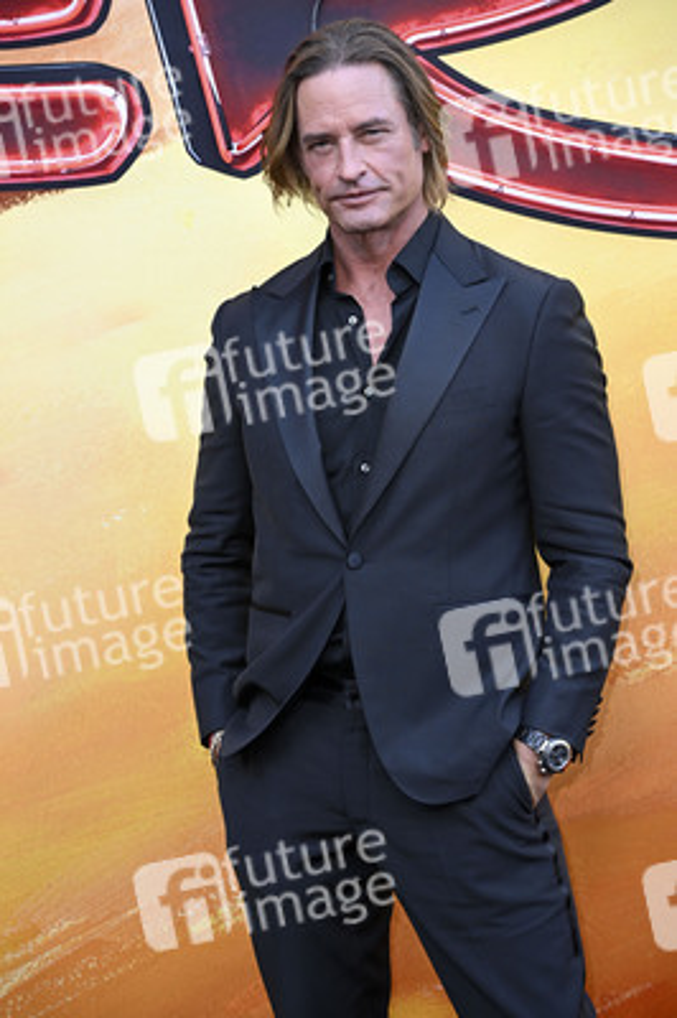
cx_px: 338
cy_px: 509
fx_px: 2571
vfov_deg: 22.4
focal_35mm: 91
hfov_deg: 15.0
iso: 1000
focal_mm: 91
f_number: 5.6
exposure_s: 1/200
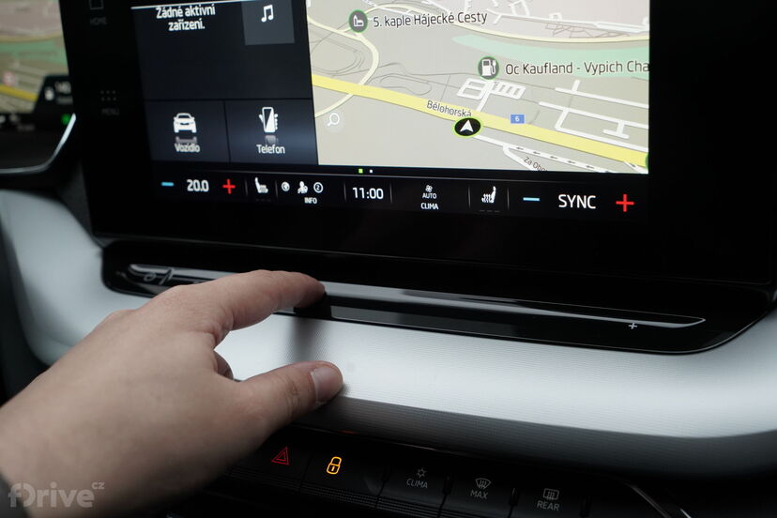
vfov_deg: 31.2
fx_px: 928
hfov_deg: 45.4
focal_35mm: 43
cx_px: 388
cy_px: 259
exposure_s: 1/250
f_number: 7.1
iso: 2000
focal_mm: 43
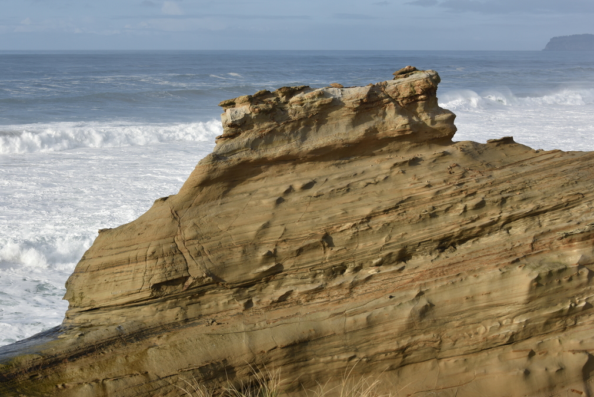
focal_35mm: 71
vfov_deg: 19.2
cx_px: 247
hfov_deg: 28.4
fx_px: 1172
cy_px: 188
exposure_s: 1/320
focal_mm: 56
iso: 100
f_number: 9
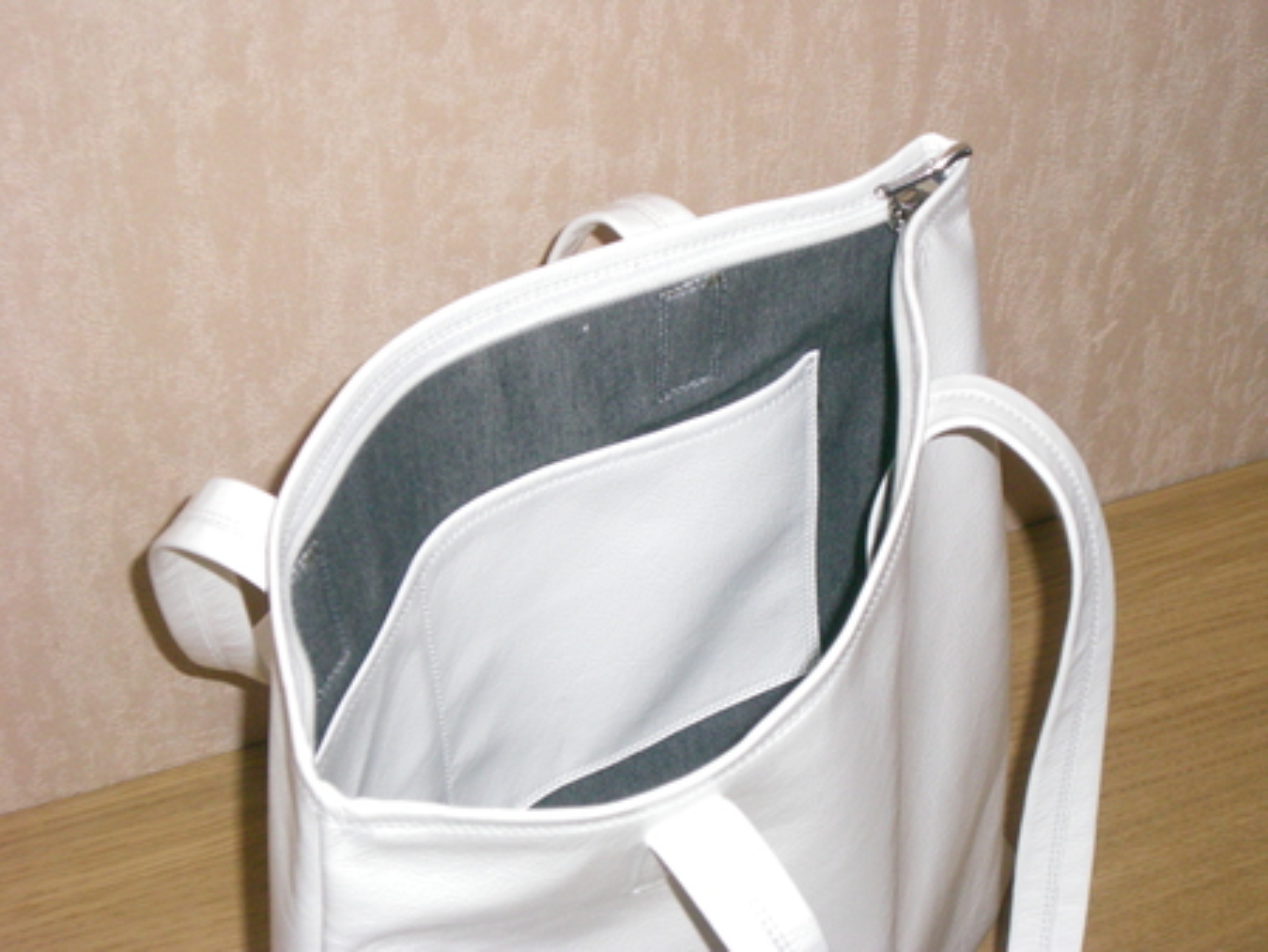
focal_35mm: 93
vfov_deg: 15.9
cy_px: 476
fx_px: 3408
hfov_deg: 21.1
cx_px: 634
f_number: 4.6
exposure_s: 1/80
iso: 400
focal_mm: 15.3
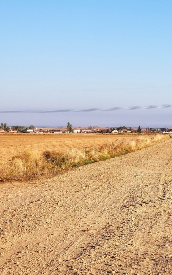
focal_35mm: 104
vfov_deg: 20.0
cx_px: 234
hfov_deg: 12.2
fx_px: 780
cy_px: 139
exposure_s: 1/552
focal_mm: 6
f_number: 2.4
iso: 25
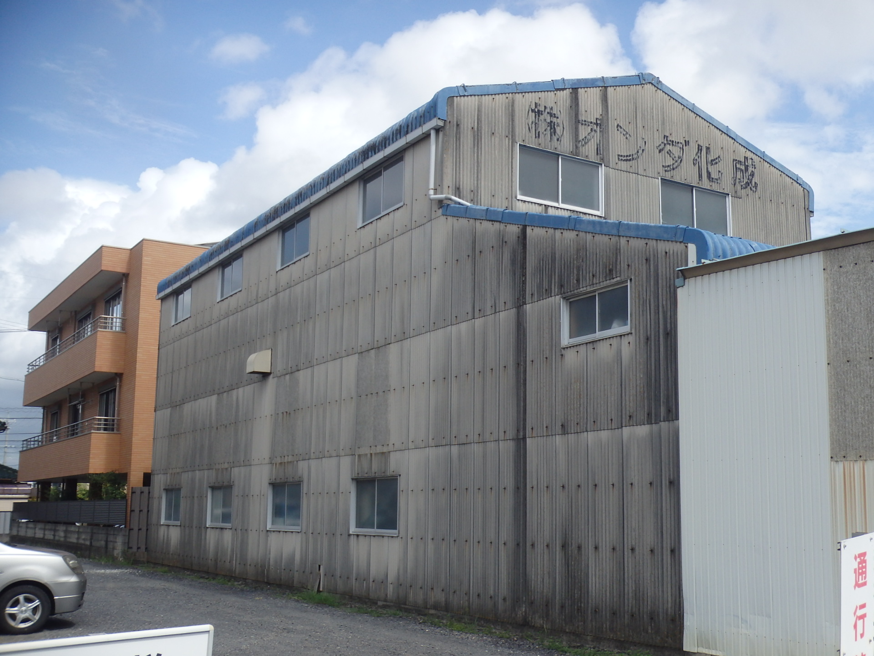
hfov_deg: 46.8
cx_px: 437
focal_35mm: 40
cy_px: 328
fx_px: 1010
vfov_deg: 36.0
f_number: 13
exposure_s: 1/100
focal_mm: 7.3
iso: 125
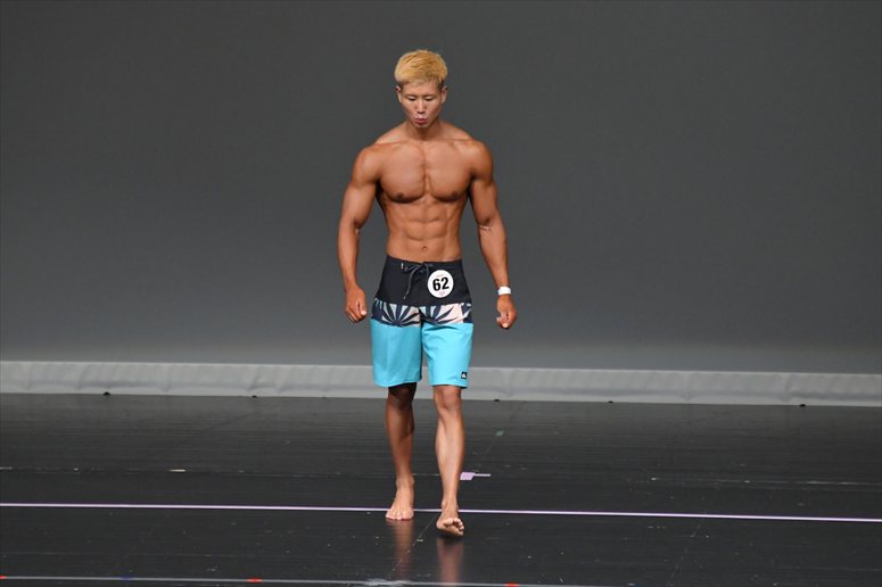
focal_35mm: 345
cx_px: 441
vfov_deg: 4.0
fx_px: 8448
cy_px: 294
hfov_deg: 6.0
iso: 4000
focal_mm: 230
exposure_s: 1/400
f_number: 5.6
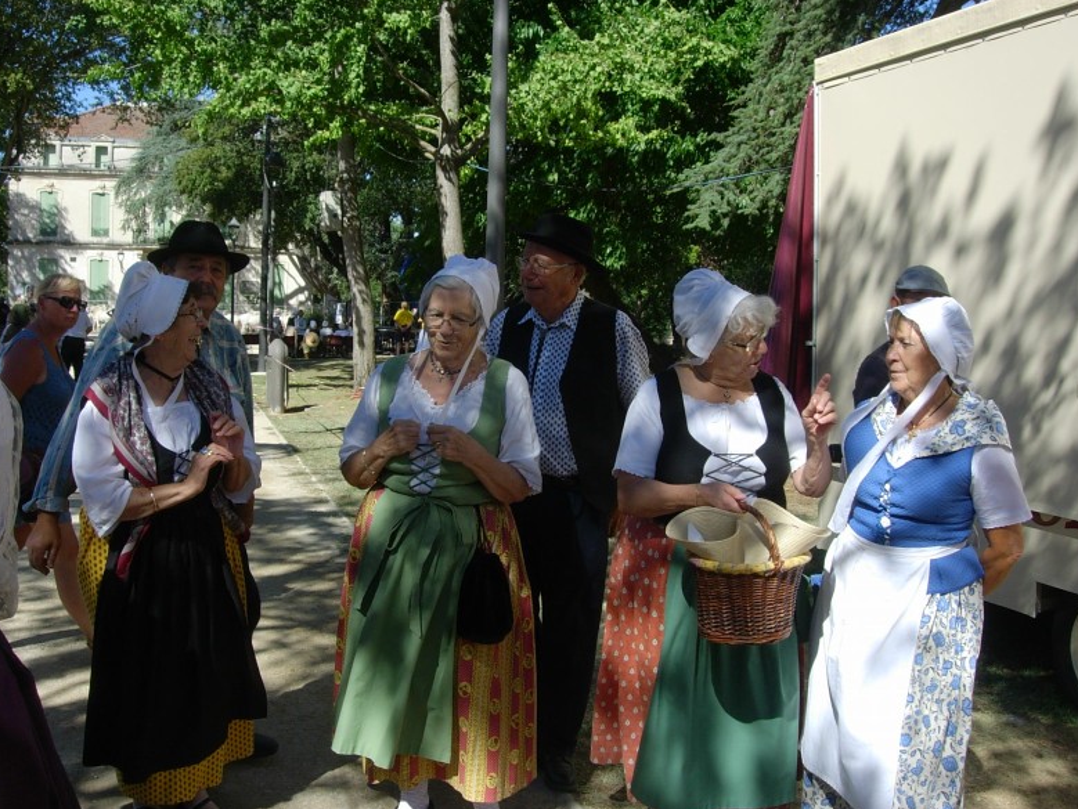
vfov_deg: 36.8
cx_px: 531
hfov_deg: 47.8
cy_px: 412
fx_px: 1215
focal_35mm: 39
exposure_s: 1/443
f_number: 4.8
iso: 64
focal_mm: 7.8
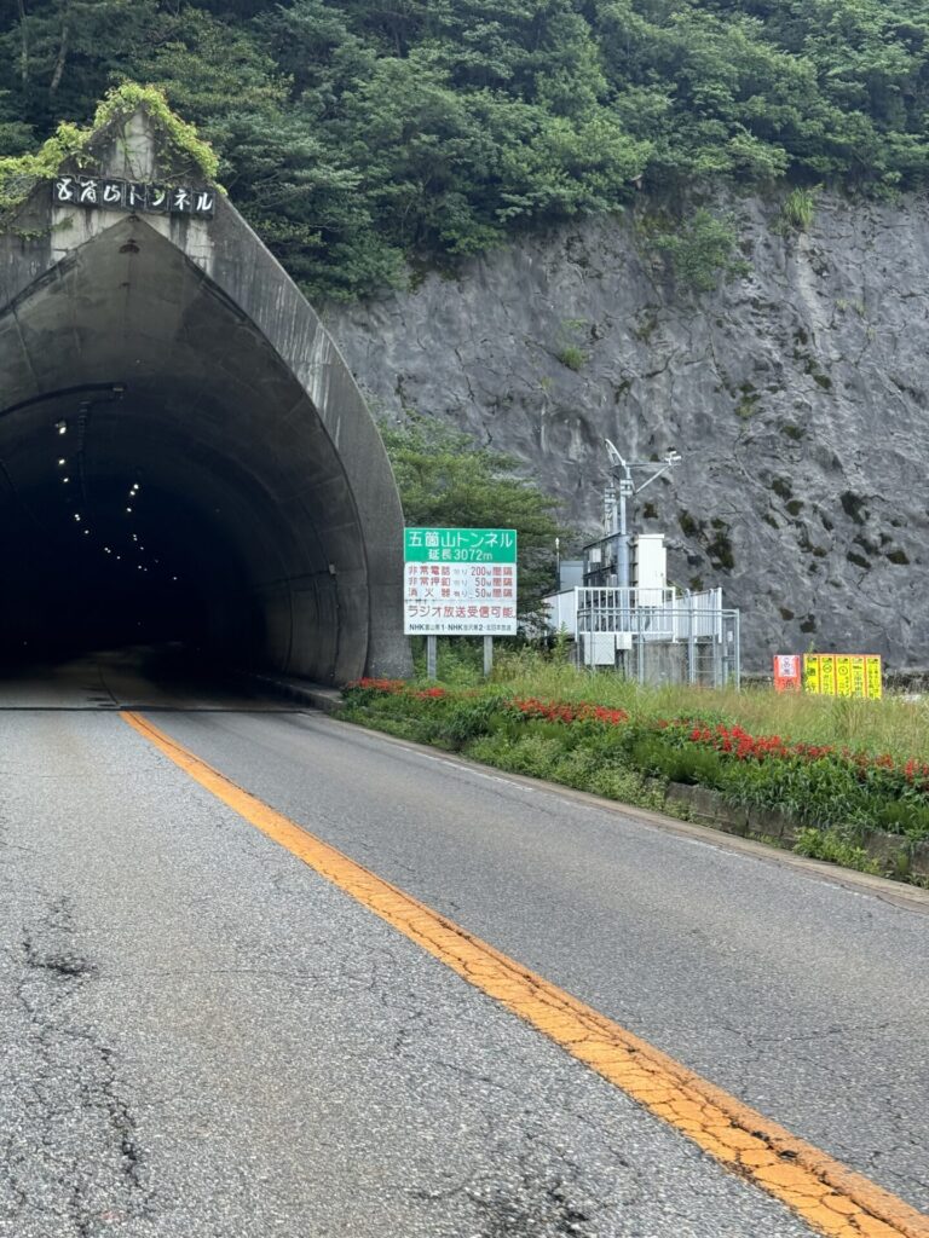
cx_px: 464
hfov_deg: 30.3
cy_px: 619
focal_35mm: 48
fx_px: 1718
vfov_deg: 39.7
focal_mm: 6.76
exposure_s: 1/318
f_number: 1.78
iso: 64
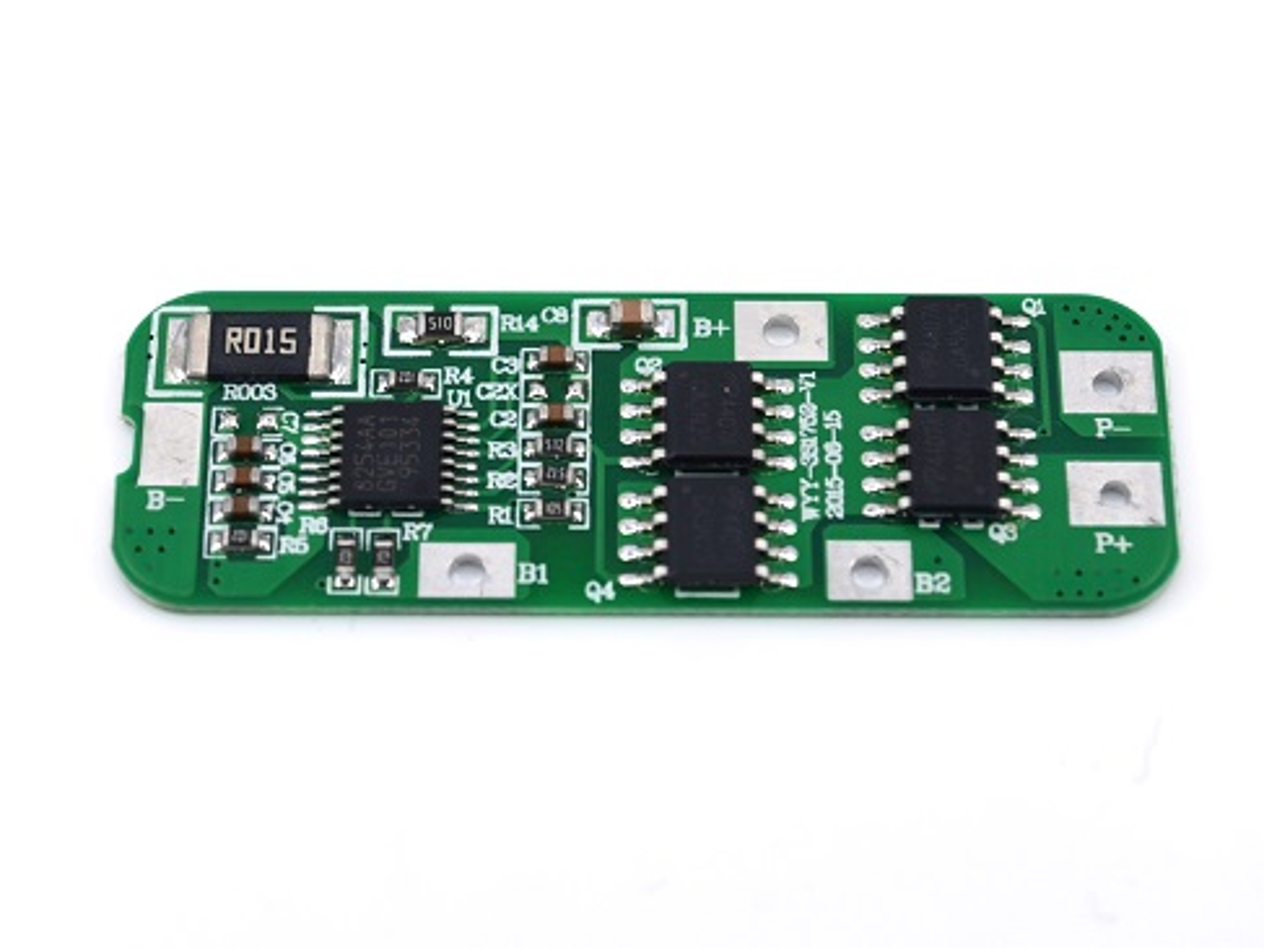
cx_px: 602
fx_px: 3563
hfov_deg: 20.1
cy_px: 451
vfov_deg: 15.1
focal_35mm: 98
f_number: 8
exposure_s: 1/80
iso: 100
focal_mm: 55
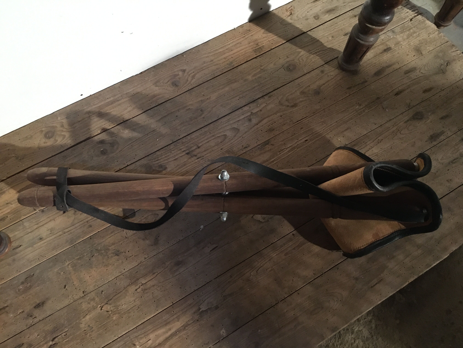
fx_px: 388
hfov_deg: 61.7
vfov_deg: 48.2
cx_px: 232
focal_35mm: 29
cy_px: 174
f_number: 2.2
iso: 250
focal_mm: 4.15
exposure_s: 1/17
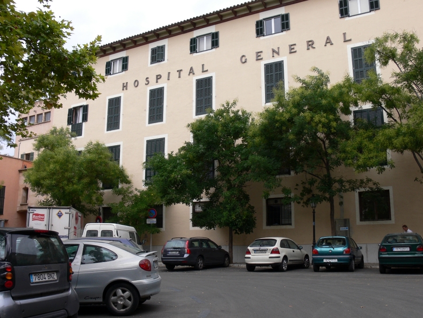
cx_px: 212
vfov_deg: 40.7
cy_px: 159
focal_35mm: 35
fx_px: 428
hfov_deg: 52.6
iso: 80
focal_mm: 7.4
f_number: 5.6
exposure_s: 1/250
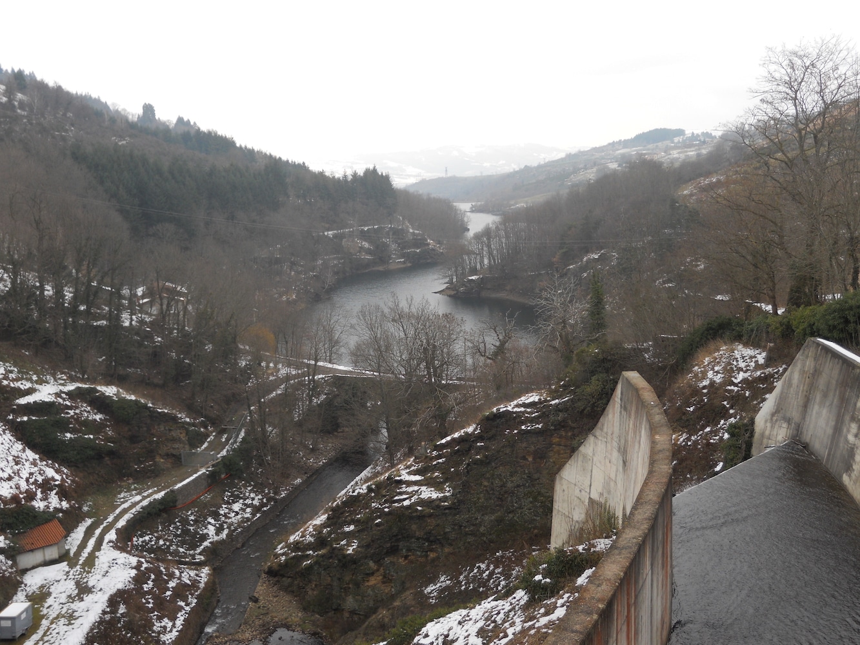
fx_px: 894
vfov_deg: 39.7
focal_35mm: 36
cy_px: 322
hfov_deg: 51.4
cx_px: 430
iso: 80
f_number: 3
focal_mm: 6.4
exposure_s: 1/250
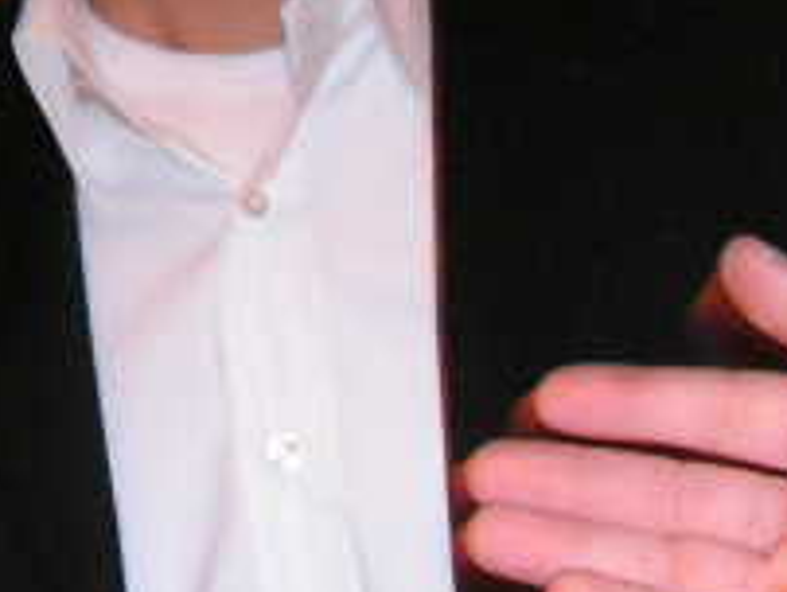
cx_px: 94
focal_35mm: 114
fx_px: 2595
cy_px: -101
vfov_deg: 12.7
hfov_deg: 17.0
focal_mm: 6
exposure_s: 1/40
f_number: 3.2
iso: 200
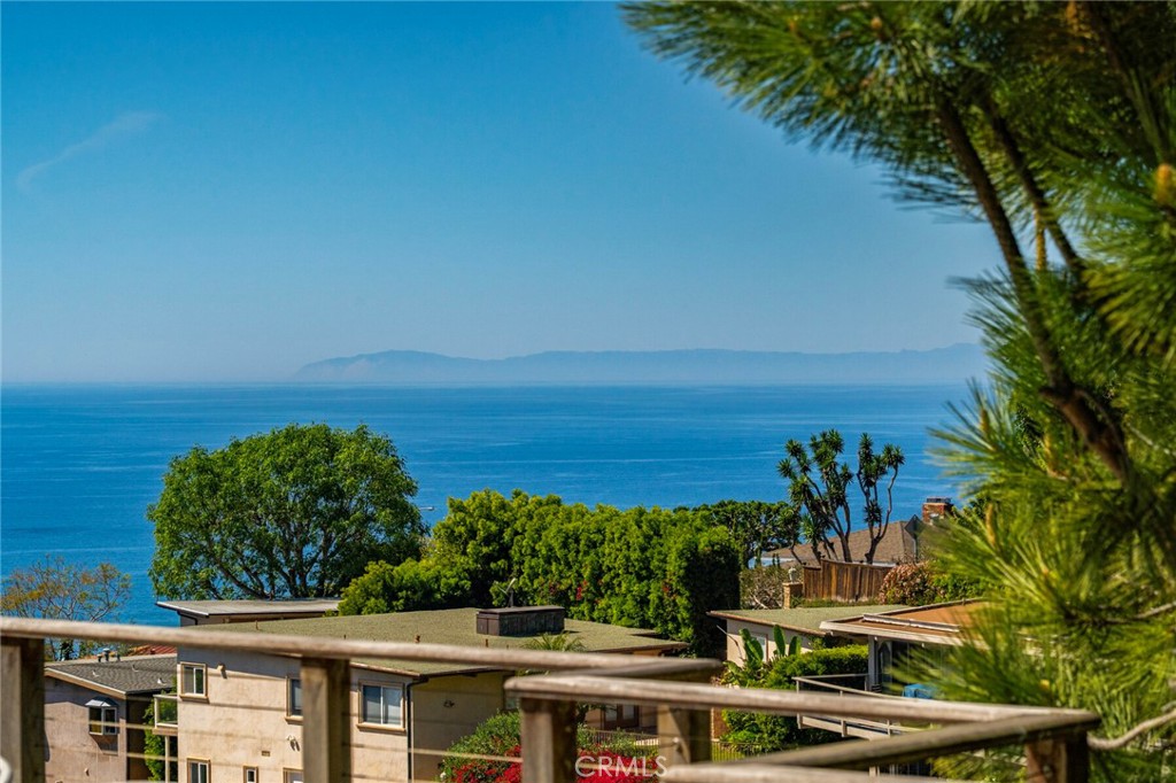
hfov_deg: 19.5
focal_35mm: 105
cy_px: 392
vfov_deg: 13.0
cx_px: 588
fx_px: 3429
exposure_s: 1/3200
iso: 500
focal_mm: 105
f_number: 9
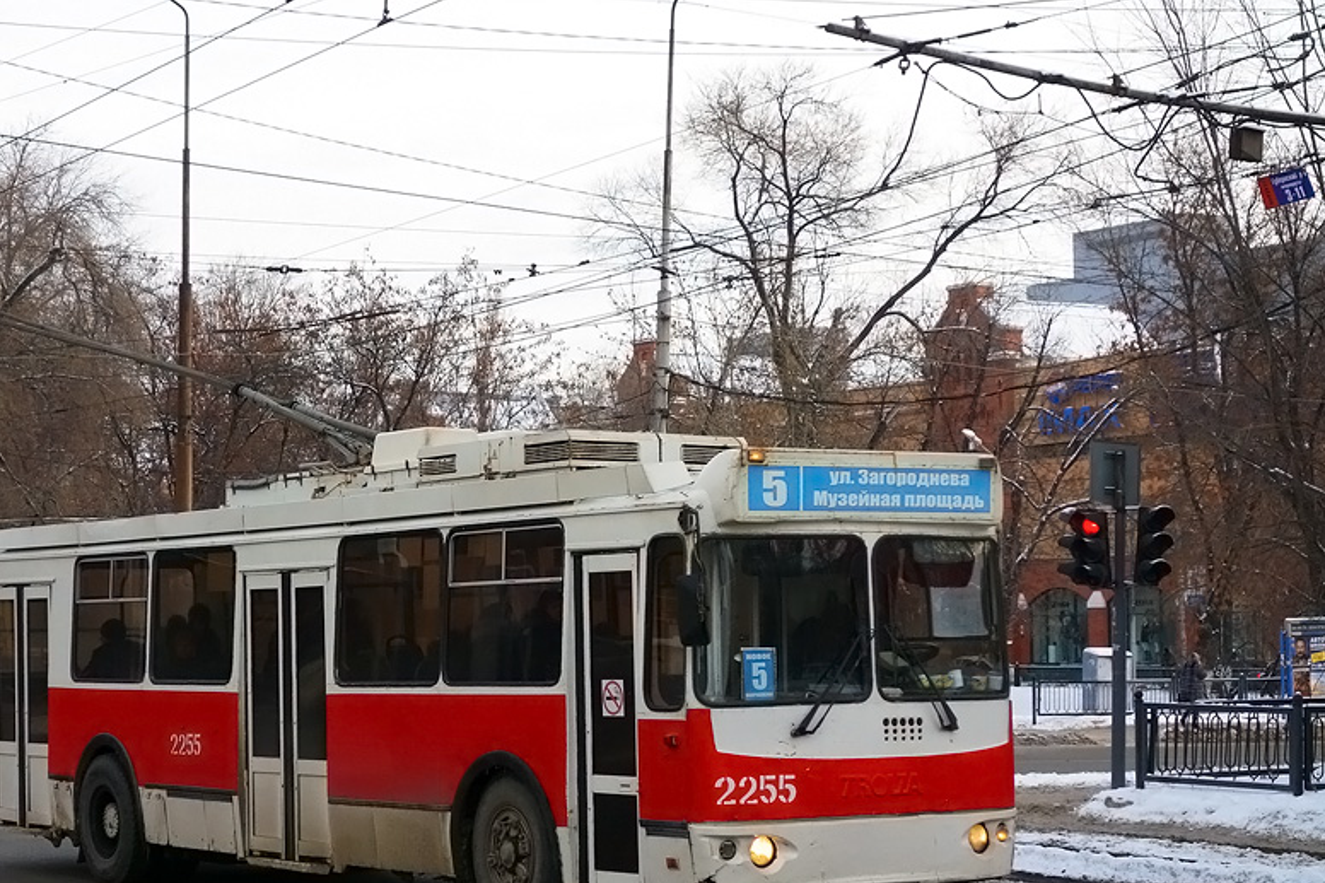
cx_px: 533
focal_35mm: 82
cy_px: 451
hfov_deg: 24.7
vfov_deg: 16.6
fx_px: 3017
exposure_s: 1/500
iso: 200
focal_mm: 19.53
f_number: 3.5
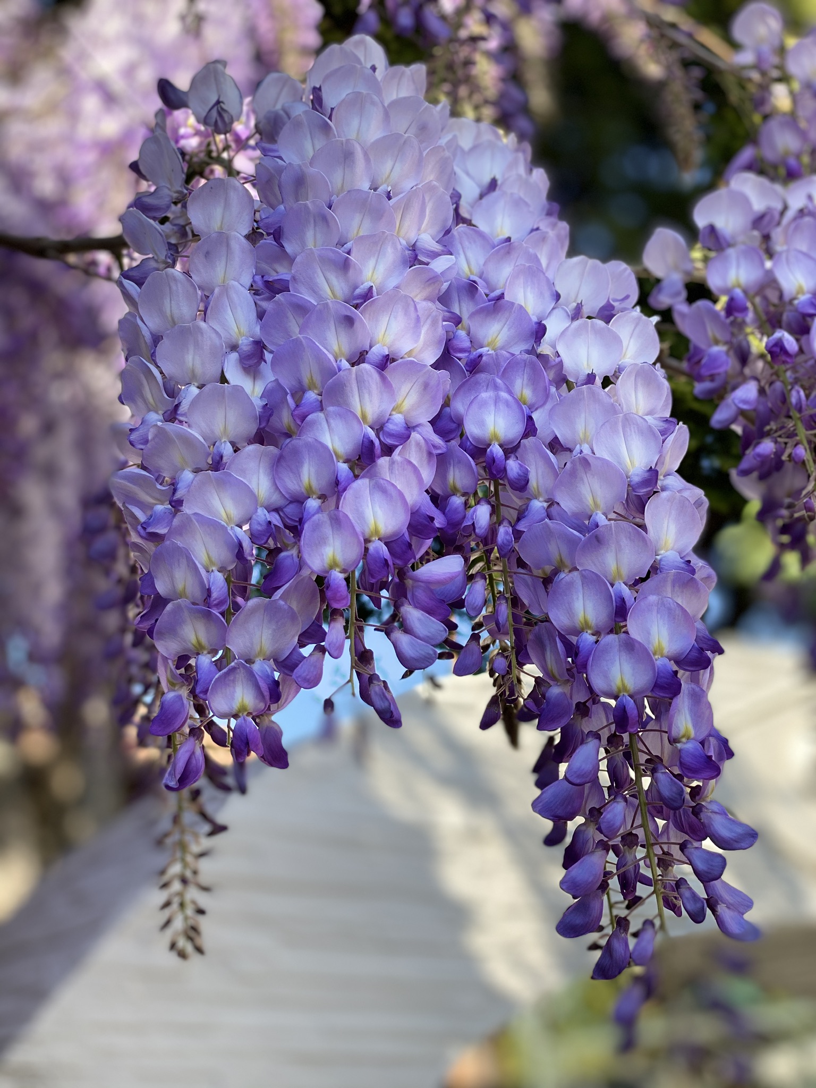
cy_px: 544
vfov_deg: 36.8
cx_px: 408
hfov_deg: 28.0
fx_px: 1634
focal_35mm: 52
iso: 20
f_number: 2
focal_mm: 6
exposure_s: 1/372
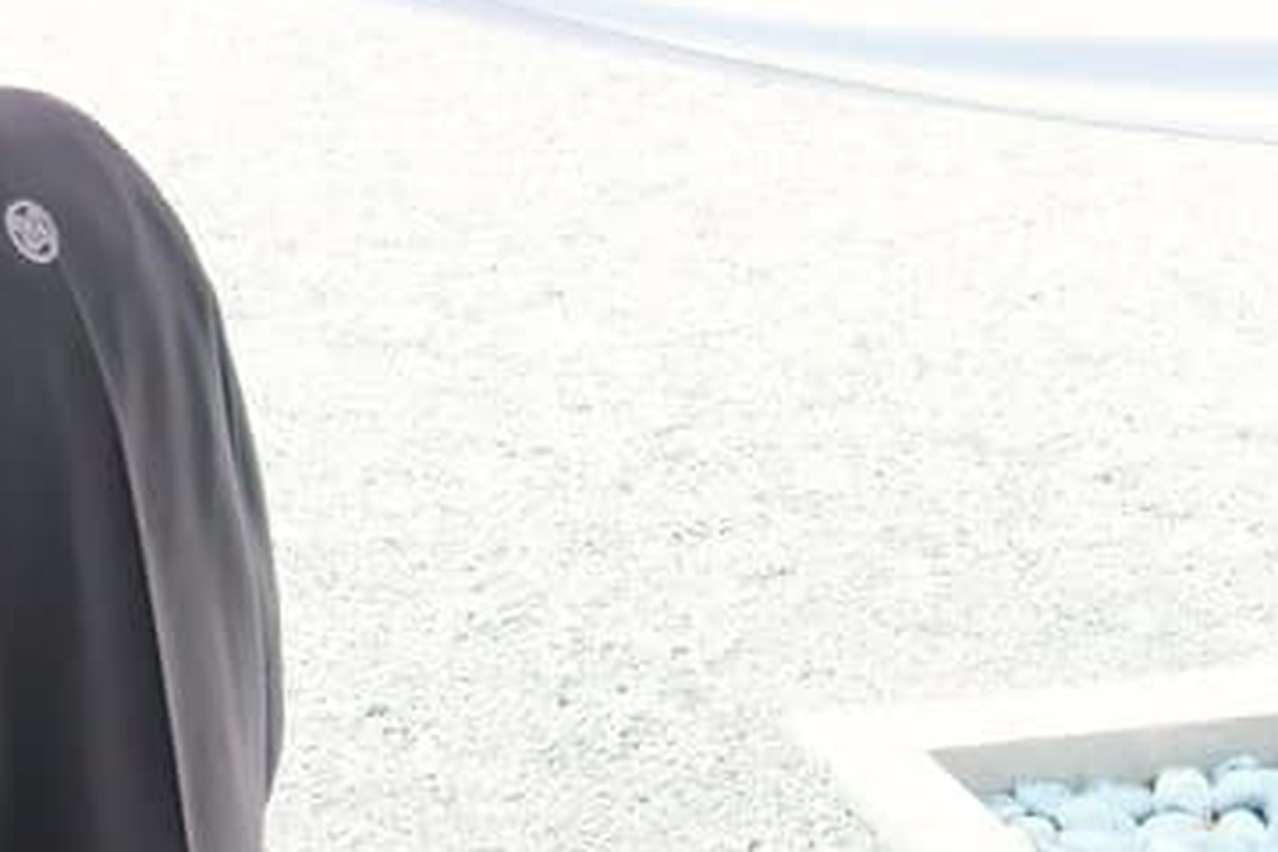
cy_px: 149
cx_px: -667
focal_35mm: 120
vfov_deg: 11.4
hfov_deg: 15.6
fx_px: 4260
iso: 3200
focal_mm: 20
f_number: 5.6
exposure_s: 1/50
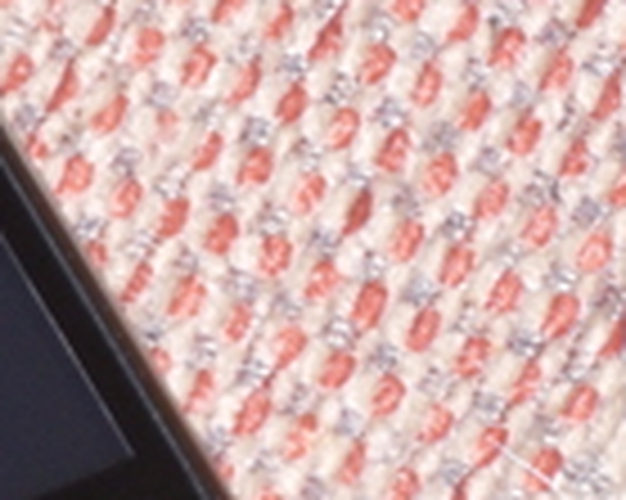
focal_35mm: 810
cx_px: -392
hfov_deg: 2.4
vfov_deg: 1.9
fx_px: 14996
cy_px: 345
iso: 200
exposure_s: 1/60
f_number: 5.5
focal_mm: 29.43
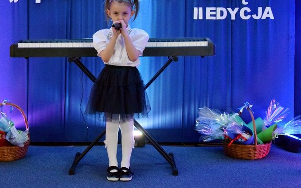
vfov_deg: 21.8
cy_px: 52
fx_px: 484
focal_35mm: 59
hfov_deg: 34.5
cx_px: 124
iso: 7200
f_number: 4
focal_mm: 28
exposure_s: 1/100
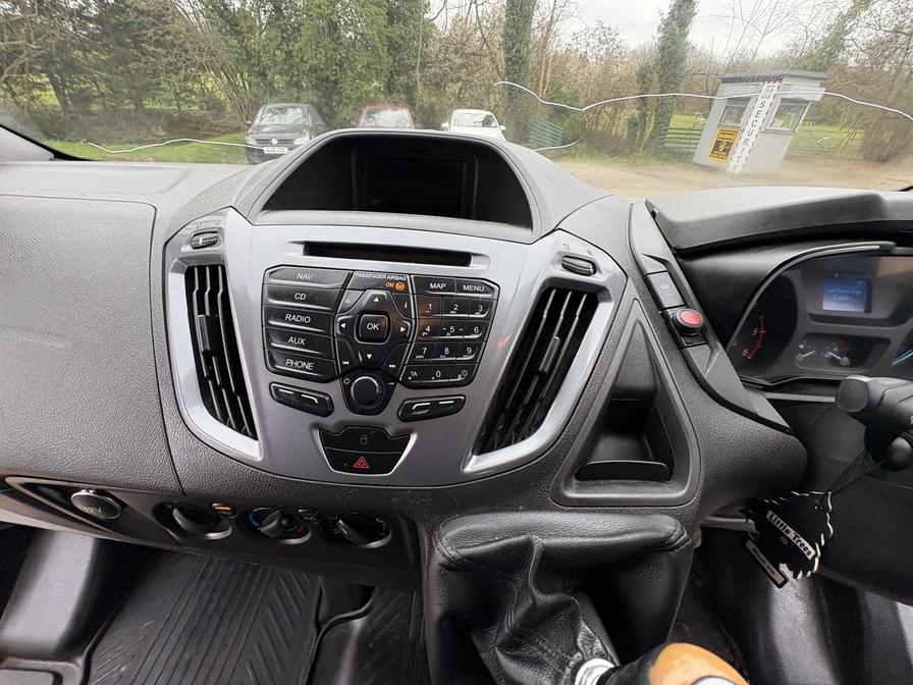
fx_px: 369
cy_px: 342
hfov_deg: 102.1
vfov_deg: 85.7
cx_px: 456
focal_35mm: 14
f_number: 2.2
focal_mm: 2.22
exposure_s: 1/102
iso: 64
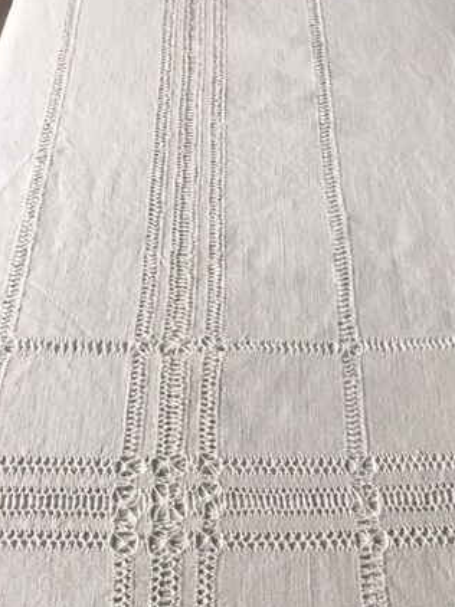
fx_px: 772
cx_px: 285
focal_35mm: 44
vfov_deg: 42.2
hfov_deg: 32.7
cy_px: 417
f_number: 2.2
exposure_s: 1/33
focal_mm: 4.15
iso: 64
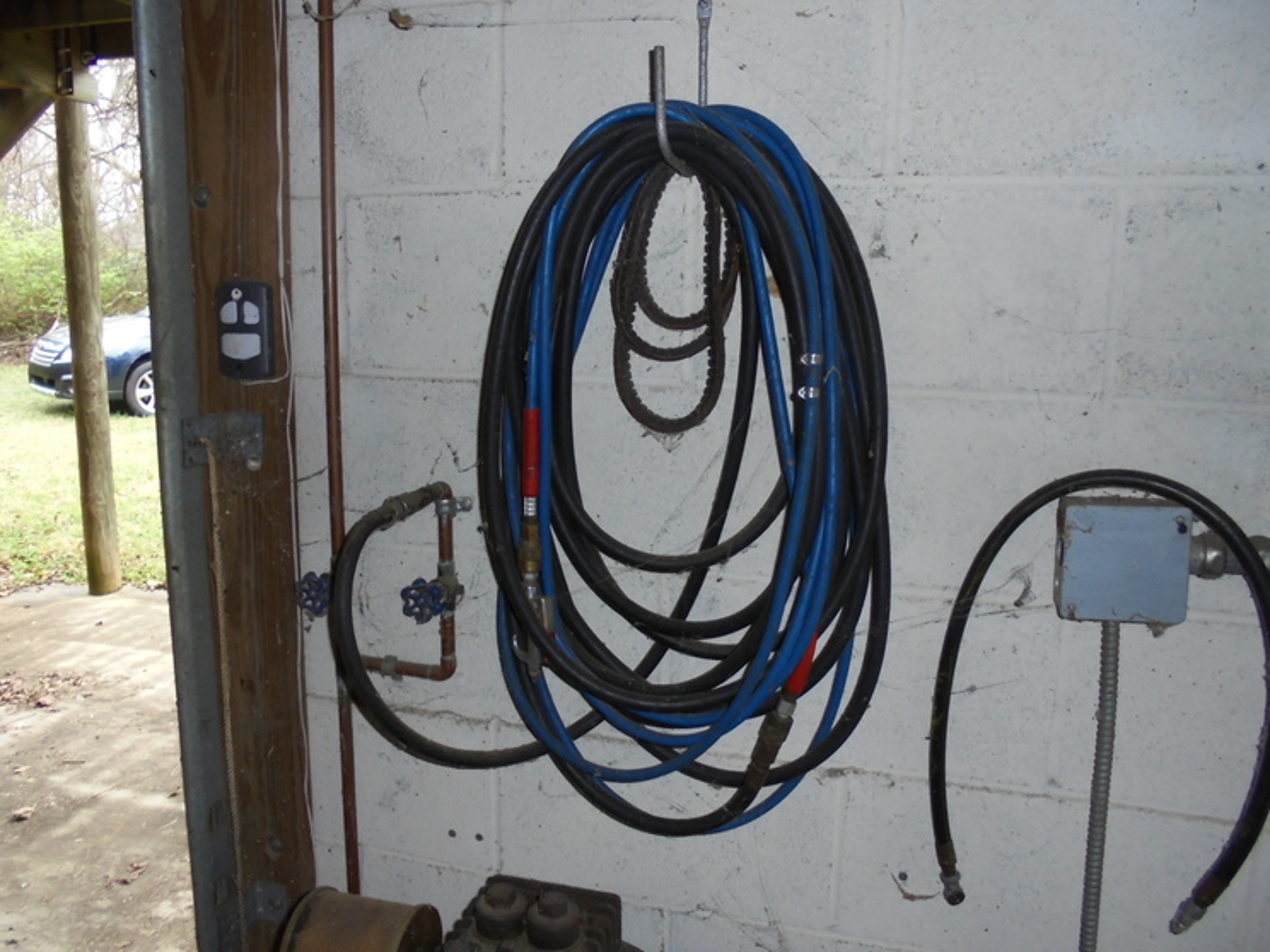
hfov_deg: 65.3
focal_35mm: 27
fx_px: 991
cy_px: 467
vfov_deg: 51.4
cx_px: 626
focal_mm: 4.6
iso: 200
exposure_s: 1/30
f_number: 3.5
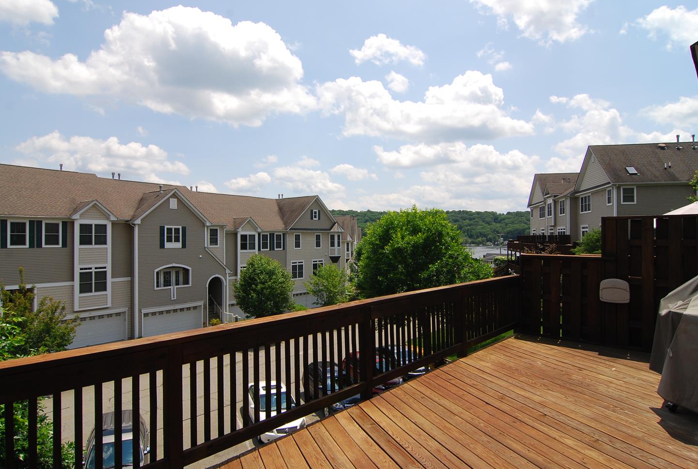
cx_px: 342
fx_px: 389
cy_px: 231
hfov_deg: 83.8
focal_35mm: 20
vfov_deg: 62.2
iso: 200
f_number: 9
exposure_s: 1/320
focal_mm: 12
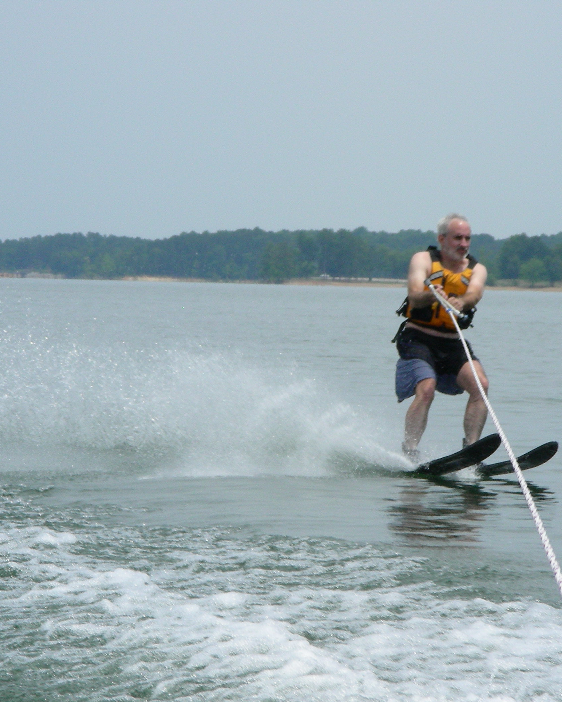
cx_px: 329
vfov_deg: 8.6
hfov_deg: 6.9
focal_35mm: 225
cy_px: 350
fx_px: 4678
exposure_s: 1/514
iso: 50
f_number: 5.6
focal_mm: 28.7
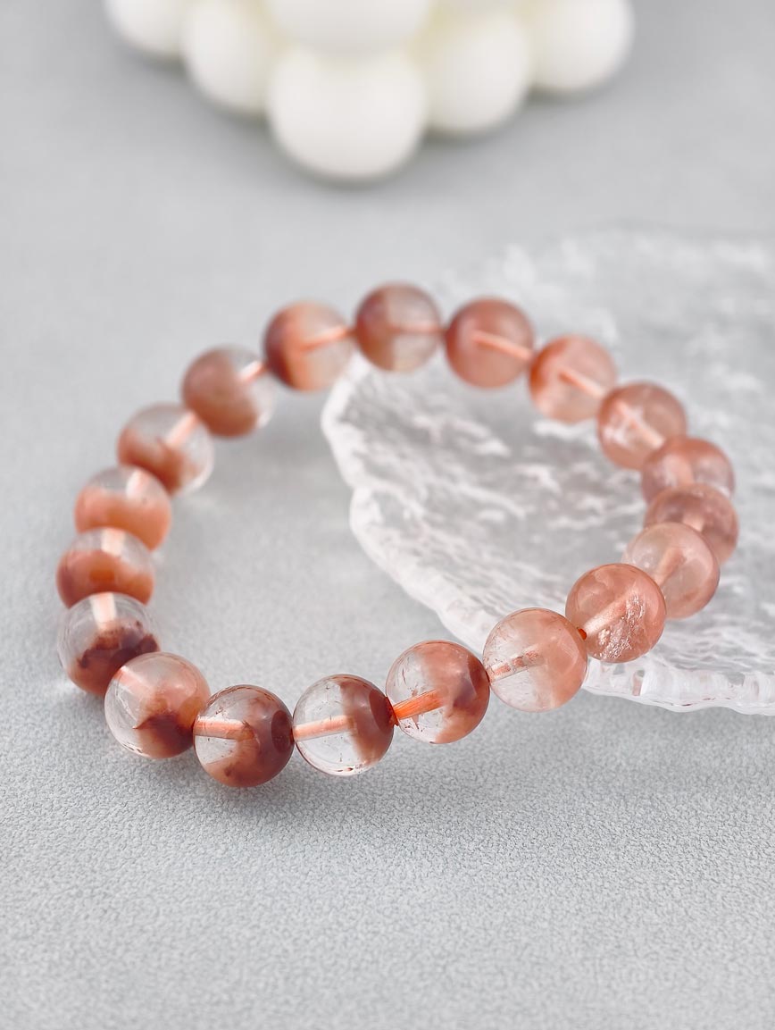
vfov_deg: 23.0
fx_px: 2531
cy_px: 515
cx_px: 388
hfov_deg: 17.4
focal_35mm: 85
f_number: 2.67
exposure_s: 1/160
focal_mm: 22.48
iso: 125
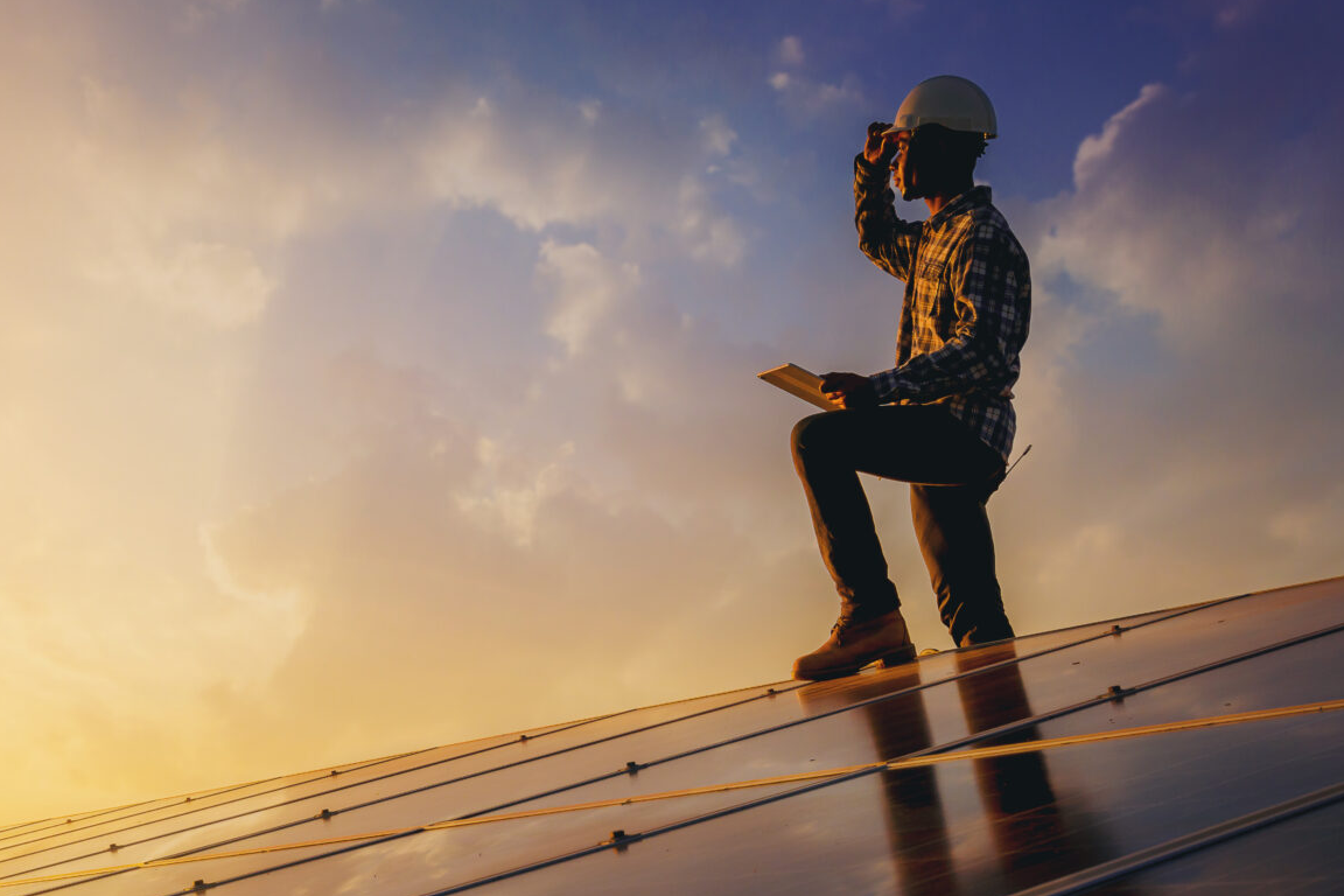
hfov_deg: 33.2
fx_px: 2240
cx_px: 463
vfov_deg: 22.6
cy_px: 565
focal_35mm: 60
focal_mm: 30
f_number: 11
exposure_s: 1/320
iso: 200
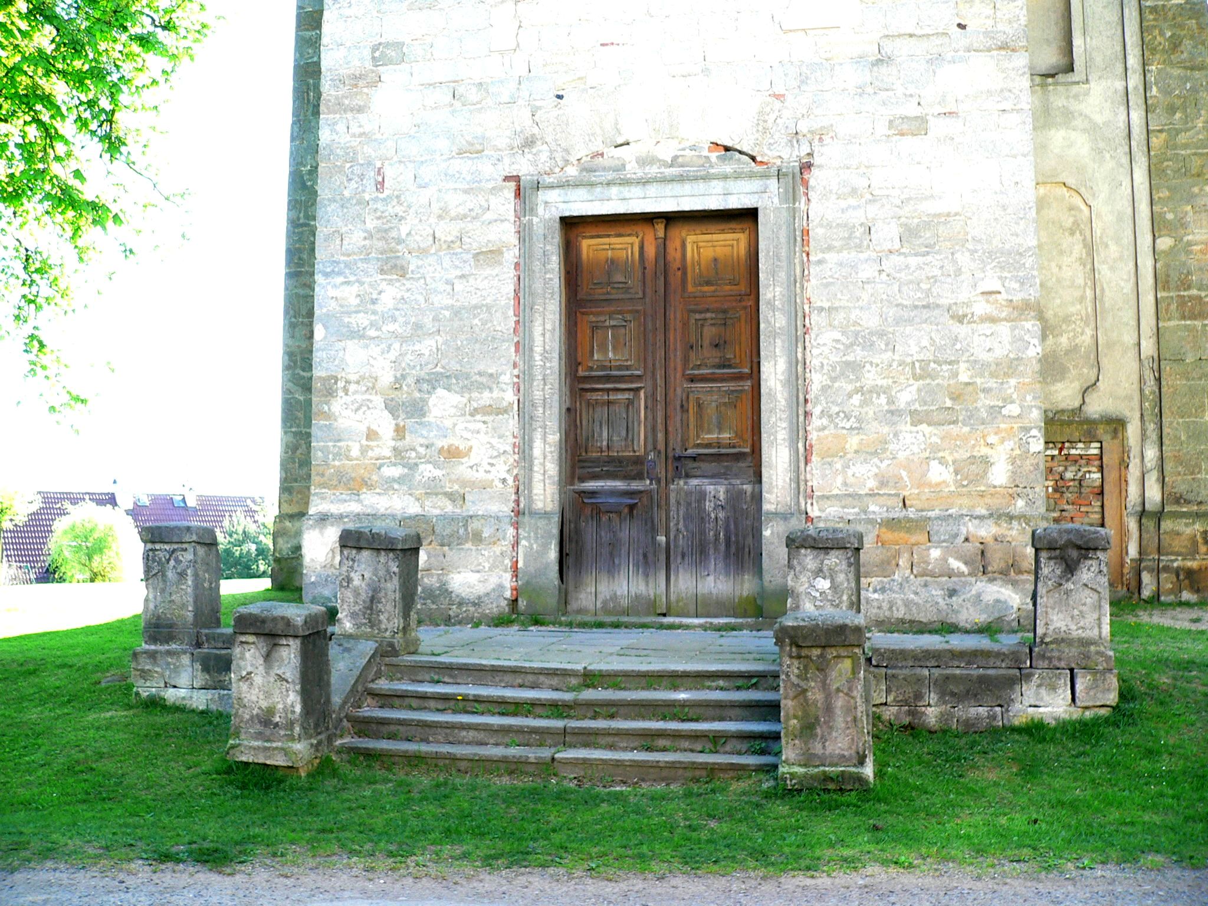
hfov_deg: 51.4
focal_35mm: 36
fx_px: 1256
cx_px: 604
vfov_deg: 39.7
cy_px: 453
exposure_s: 1/80
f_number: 2.8
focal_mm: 6
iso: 100
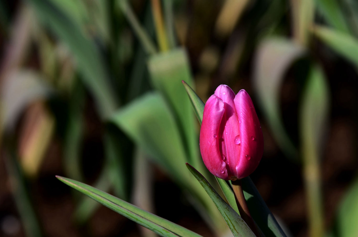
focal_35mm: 158
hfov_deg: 13.1
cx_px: 179
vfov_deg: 8.7
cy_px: 118
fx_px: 1563
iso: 100
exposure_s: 1/500
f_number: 5.6
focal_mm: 105
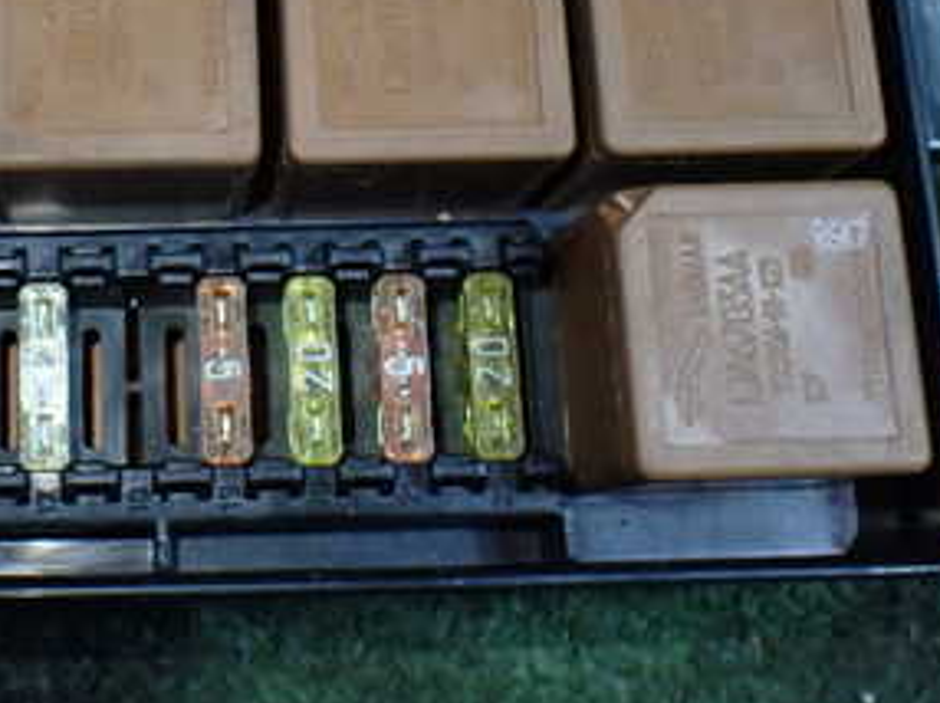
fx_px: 1709
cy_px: 89
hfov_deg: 29.7
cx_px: 135
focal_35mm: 63
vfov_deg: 22.7
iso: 500
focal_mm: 5.4
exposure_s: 1/125
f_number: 2.3
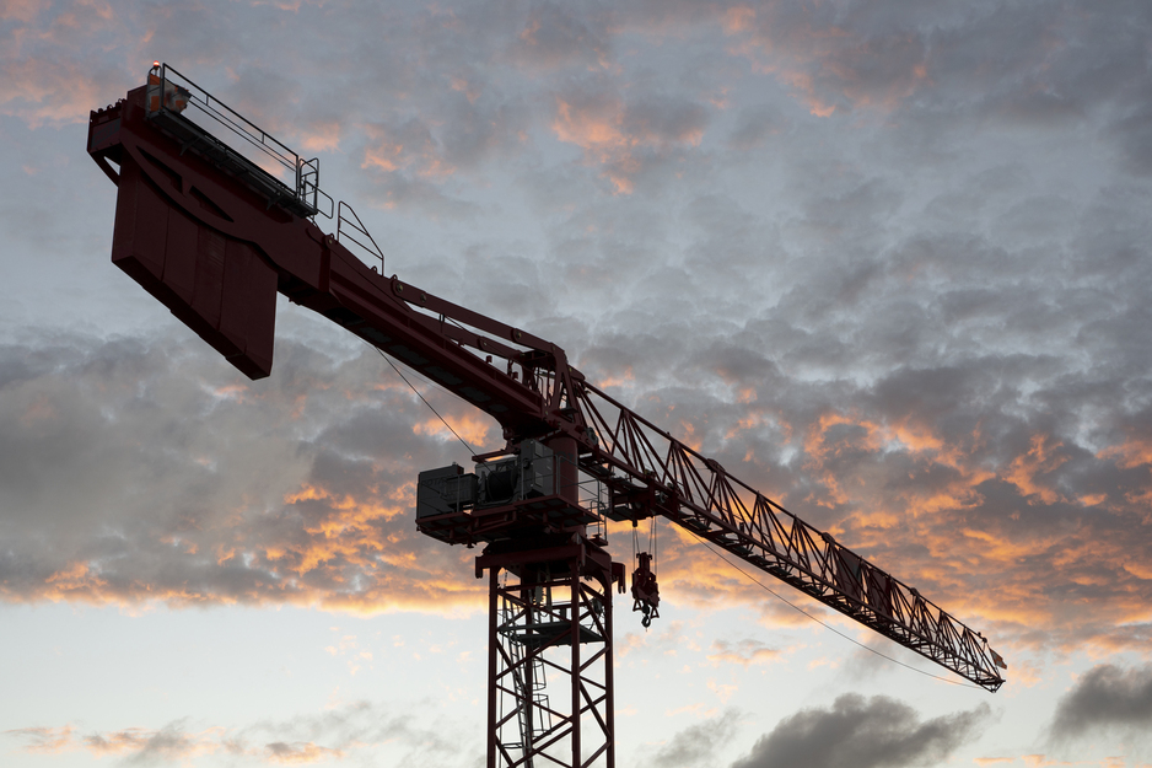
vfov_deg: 25.5
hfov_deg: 37.5
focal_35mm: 53
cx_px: 543
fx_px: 1696
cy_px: 395
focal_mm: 50
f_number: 5.6
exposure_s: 1/125
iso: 320
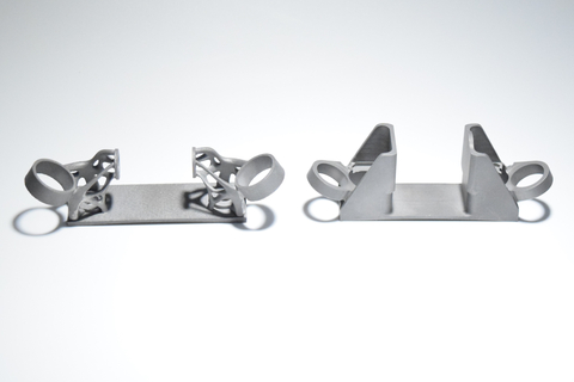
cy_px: 191
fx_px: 1004
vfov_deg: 21.6
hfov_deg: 31.9
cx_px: 287
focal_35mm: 63
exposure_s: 1/4000
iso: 6400
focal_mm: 42
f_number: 5
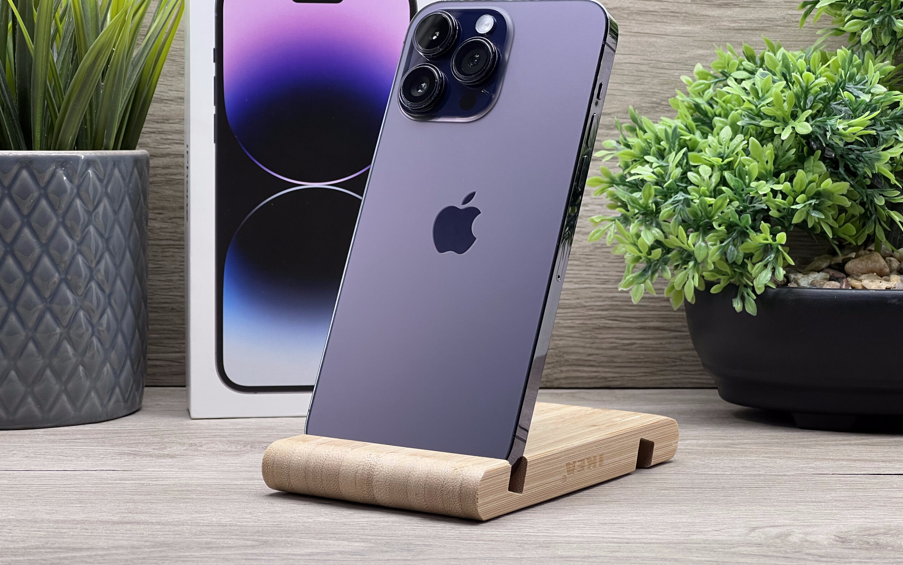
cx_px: 452
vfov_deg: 15.9
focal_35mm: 82
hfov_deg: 25.2
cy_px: 282
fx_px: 2018
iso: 100
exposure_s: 1/100
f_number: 2.8
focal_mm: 9
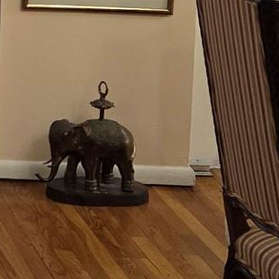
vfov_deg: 12.6
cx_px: -379
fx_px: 1222
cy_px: -81
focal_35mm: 134
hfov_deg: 11.1
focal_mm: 5.4
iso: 320
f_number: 1.8
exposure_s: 1/120
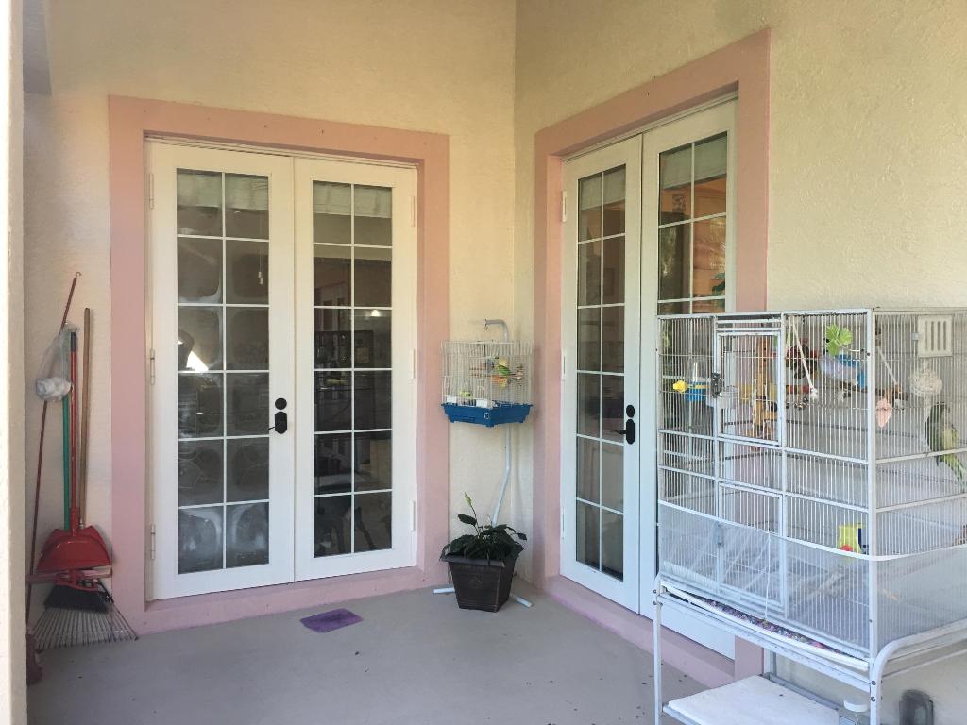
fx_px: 810
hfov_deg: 61.7
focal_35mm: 29
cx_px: 484
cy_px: 362
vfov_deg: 48.2
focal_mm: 4.15
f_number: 2.2
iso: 32
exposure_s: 1/30
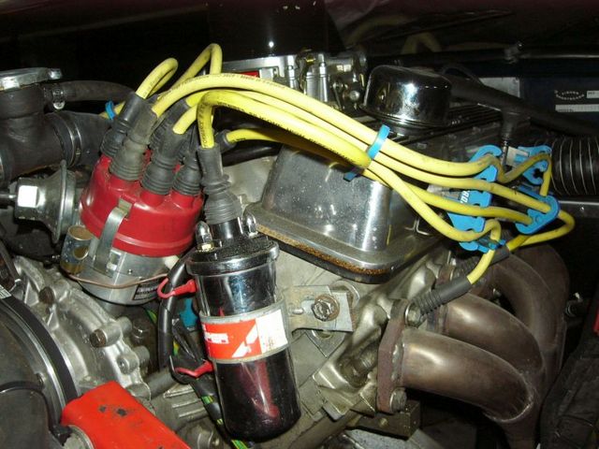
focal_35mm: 35
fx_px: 606
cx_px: 300
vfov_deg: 40.7
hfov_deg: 52.6
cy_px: 224
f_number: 2.8
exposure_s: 1/60
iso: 100
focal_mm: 5.8
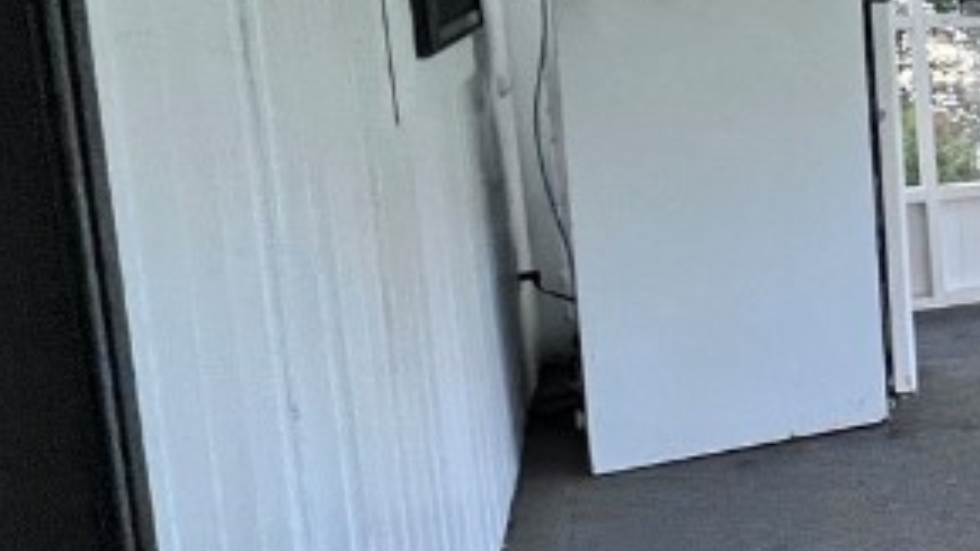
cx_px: 1551
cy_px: 85
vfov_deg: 23.5
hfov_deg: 26.3
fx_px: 1299
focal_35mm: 50
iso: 250
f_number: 1.8
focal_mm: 1.57
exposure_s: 1/98
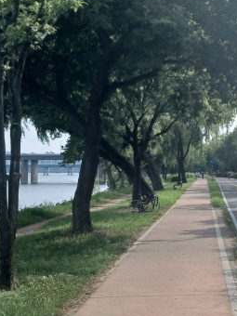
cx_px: 213
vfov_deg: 30.7
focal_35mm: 63
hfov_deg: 22.7
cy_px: 147
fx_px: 575
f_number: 1.8
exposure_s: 1/611
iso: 20
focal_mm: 4
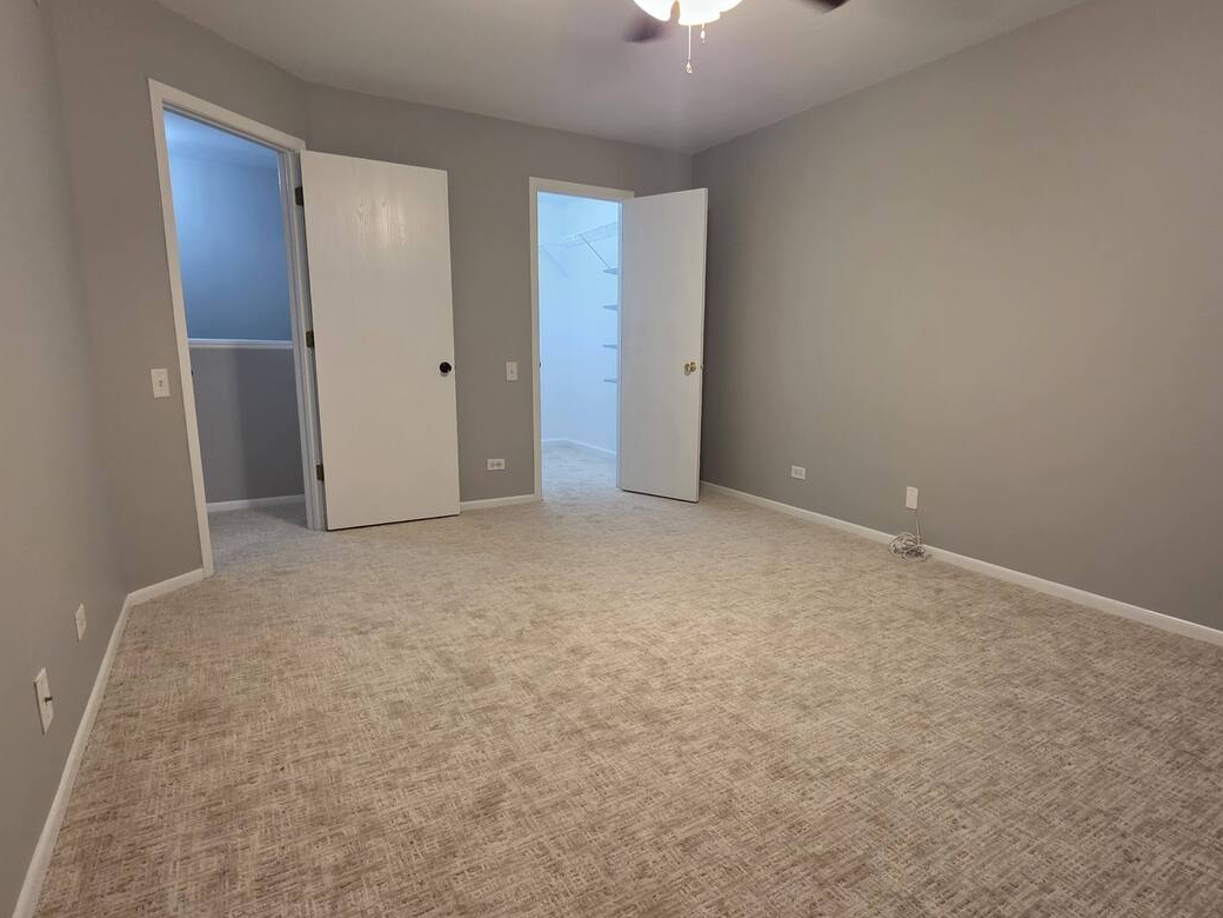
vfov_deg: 71.6
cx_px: 643
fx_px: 636
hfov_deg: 87.7
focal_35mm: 18
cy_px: 464
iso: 250
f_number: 1.9
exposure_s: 1/60
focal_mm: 2.2
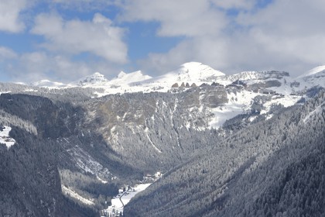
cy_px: 108
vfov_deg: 15.2
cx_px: 162
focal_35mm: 90
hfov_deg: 22.6
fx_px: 812
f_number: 10
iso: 200
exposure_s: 1/800
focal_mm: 90
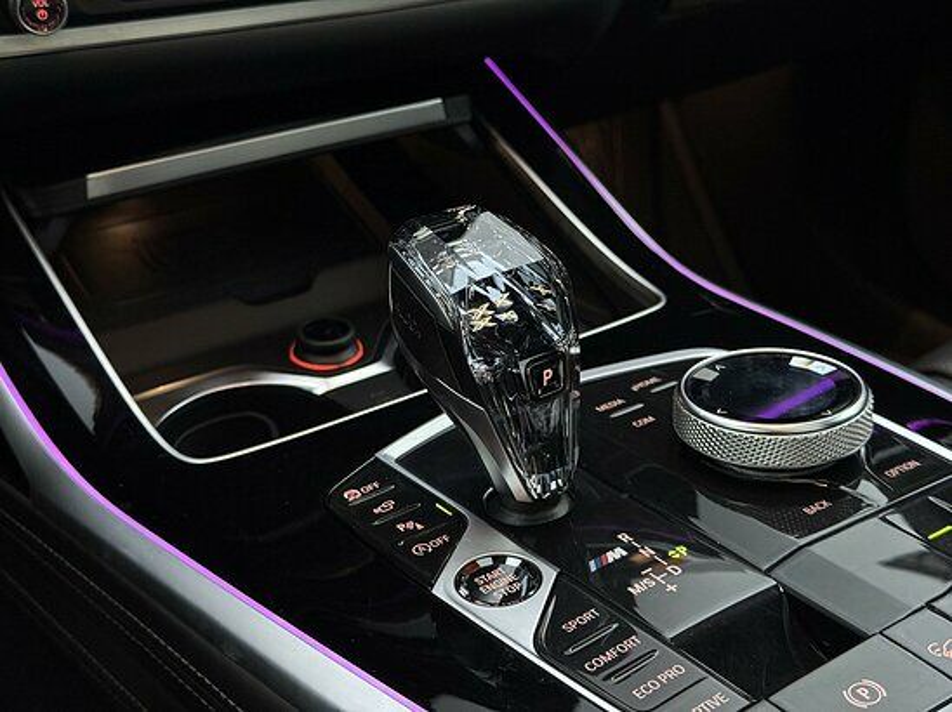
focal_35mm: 48
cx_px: 476
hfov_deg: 39.7
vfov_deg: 30.2
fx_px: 1319
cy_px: 356
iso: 500
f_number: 1.78
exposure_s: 1/34
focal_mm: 6.76
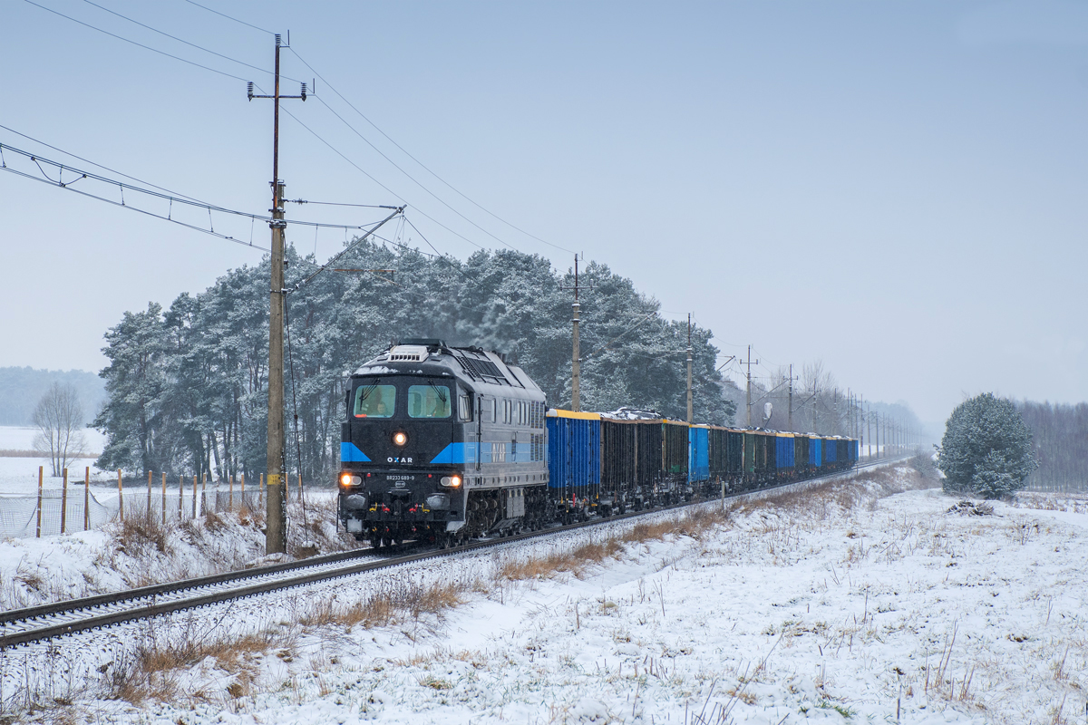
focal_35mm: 105
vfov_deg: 13.0
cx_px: 544
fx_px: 3173
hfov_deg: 19.5
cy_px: 362
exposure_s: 1/400
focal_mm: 70
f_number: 8
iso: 250
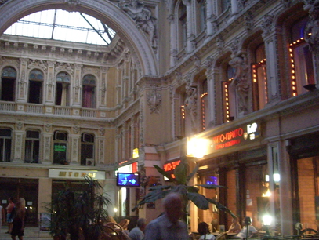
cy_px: 125
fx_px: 387
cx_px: 144
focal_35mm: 42
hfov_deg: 44.7
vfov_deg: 34.4
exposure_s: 1/15
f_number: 2.8
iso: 800
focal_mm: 7.9
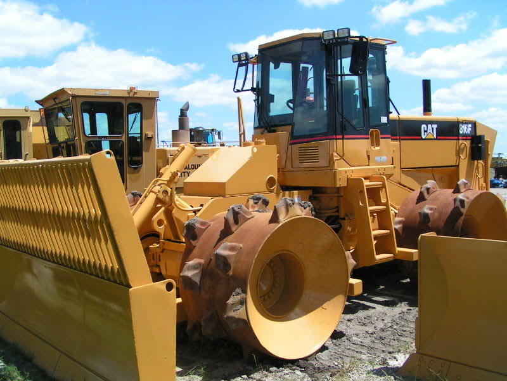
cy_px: 190
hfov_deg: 49.0
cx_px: 254
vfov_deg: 37.7
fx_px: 557
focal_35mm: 38
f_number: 5.6
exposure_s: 1/400
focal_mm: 5.8
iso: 50
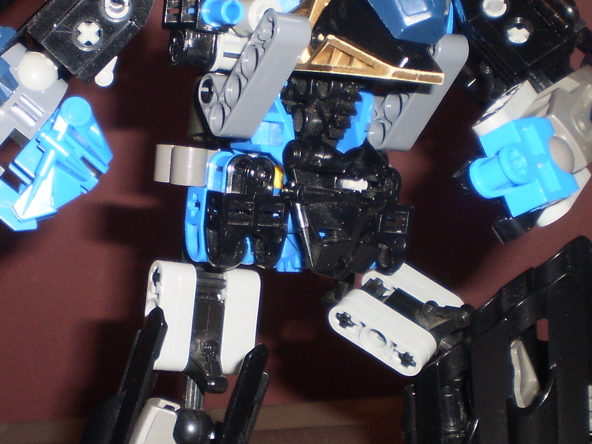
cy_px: 232
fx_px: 1300
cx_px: 207
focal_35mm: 76
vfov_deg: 19.4
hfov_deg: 25.5
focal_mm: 6.3
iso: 125
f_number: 3.1
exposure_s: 1/30
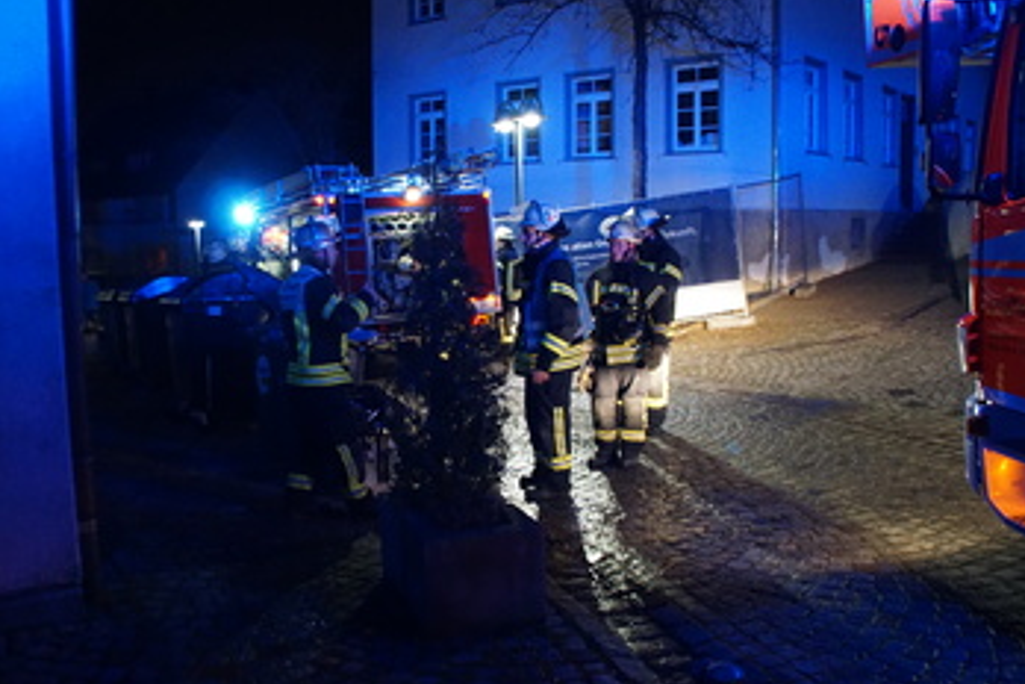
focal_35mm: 31
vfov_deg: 42.3
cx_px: 489
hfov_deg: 60.3
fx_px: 883
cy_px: 321
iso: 3200
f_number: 3.5
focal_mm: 18
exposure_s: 1/30
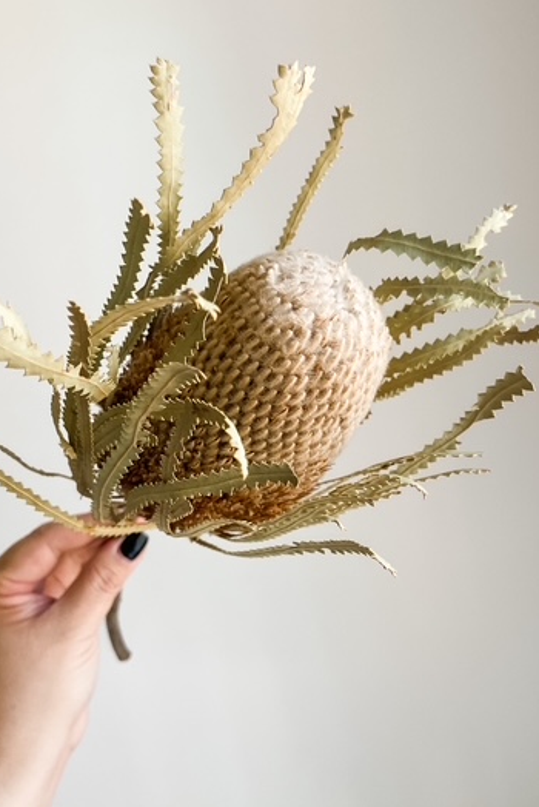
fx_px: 740
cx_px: 274
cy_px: 379
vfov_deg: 57.2
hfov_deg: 40.0
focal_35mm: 33
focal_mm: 4.25
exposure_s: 1/60
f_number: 1.8
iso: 200
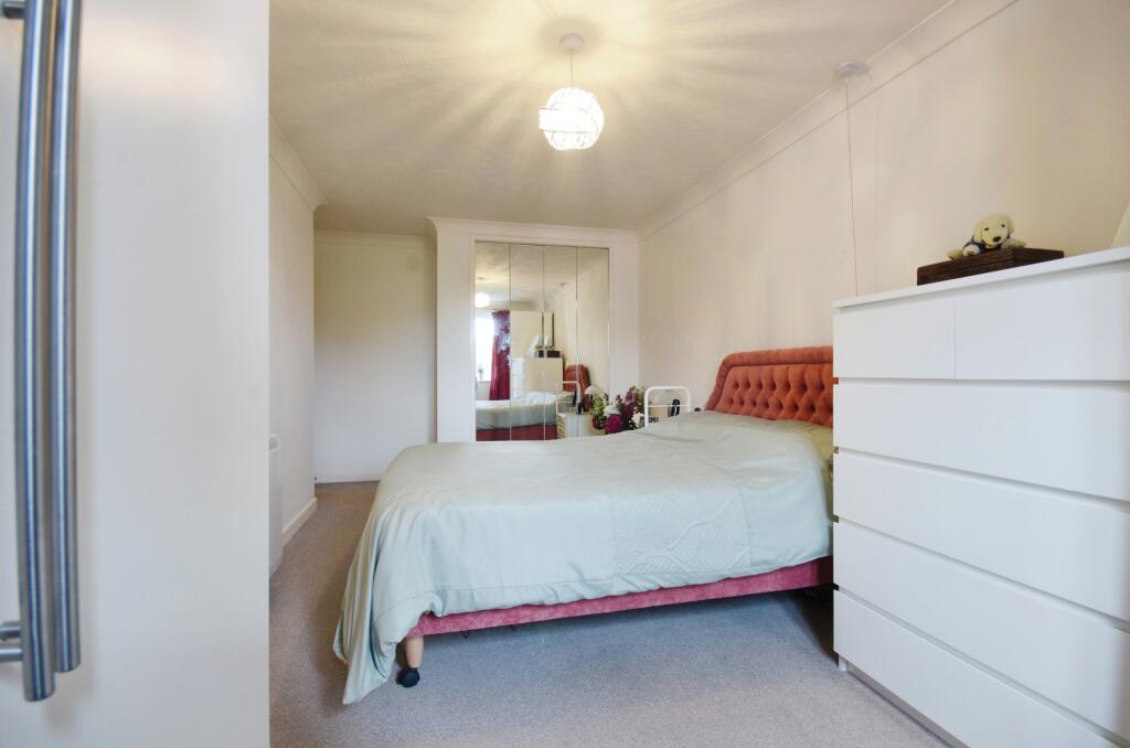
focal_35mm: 15
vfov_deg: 77.1
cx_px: 565
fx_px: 470
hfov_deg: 100.5
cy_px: 374
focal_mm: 10
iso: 200
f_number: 9
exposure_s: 1/2
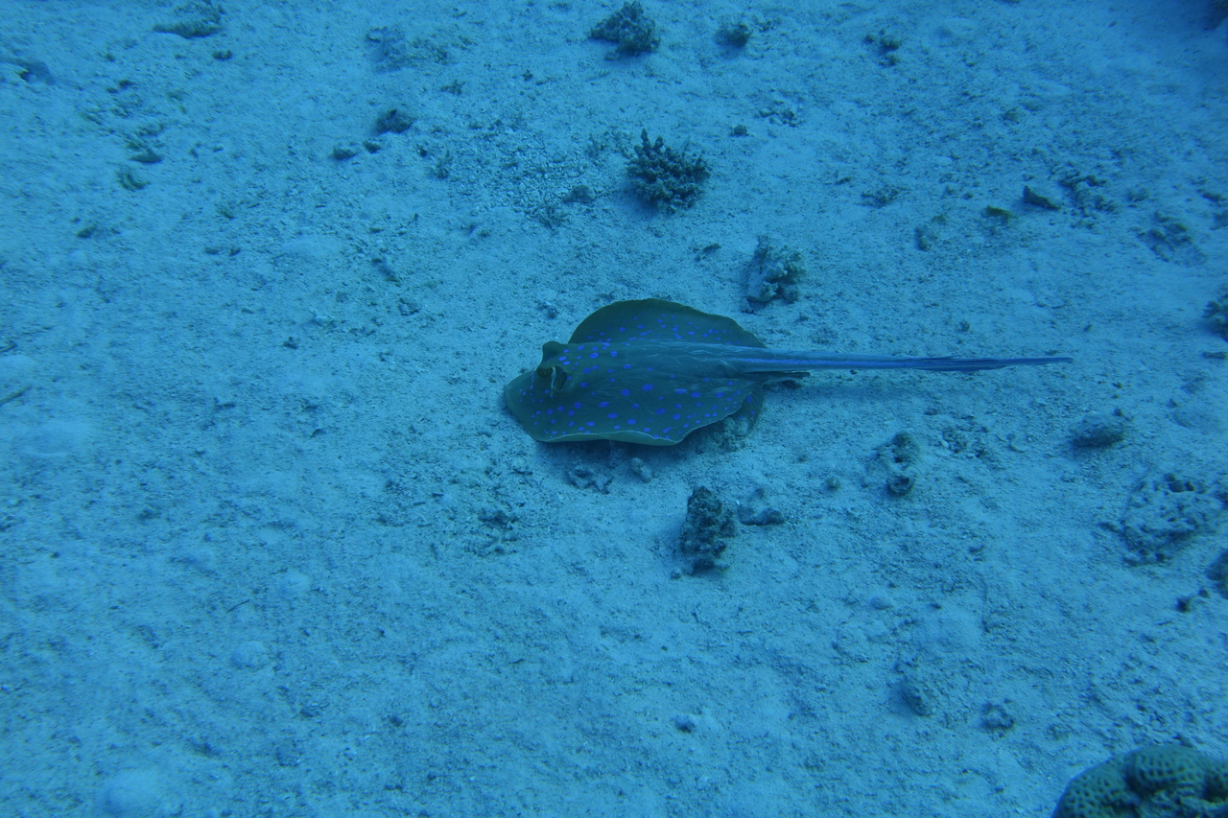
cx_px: 614
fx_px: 1535
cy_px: 409
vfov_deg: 29.9
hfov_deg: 43.6
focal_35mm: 45
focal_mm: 16.62
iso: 125
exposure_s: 1/200
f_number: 4
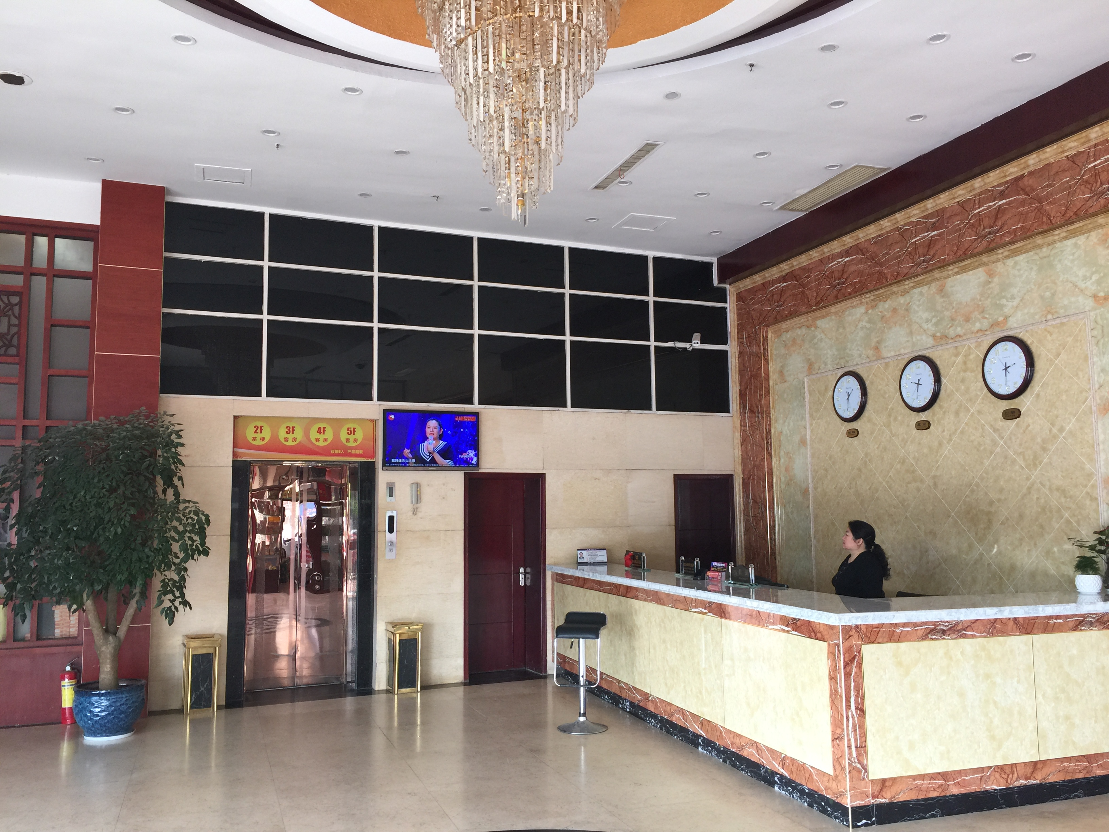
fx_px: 929
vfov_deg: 48.2
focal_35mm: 29
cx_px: 554
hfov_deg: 61.7
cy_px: 416
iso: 32
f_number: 2.2
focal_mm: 4.15
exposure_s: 1/33
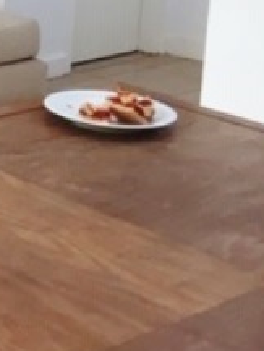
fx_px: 1087
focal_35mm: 107
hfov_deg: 11.7
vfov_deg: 17.8
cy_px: -23
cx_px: -335
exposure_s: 1/33
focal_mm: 4.15
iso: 80
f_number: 2.2
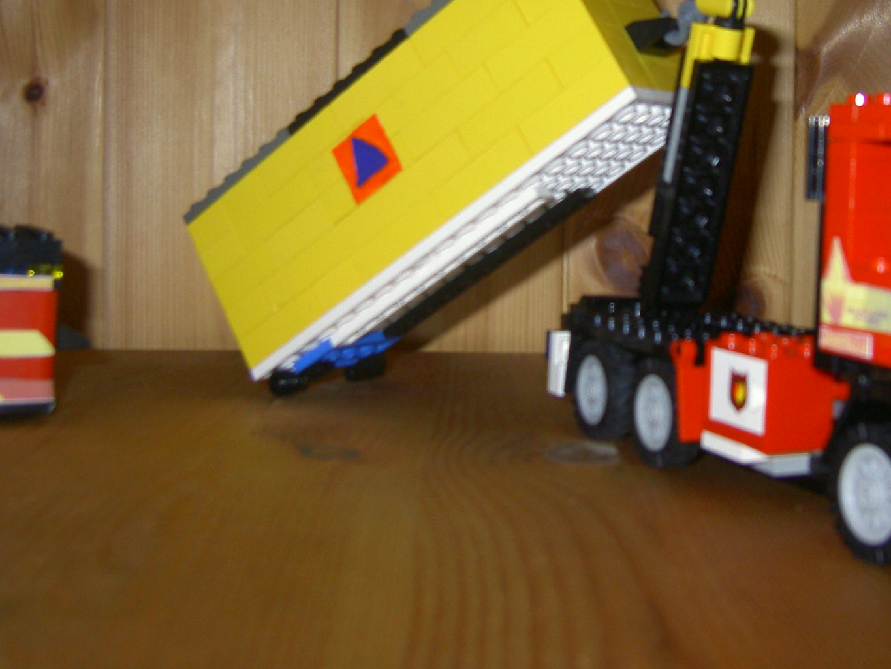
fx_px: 1313
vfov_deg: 28.3
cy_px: 191
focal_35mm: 51
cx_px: 620
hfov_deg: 36.9
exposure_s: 1/60
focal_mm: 5.6
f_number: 2.8
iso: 100
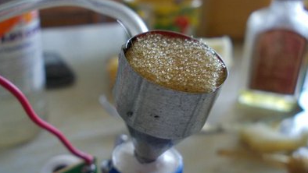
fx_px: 343
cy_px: 114
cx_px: 153
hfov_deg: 48.3
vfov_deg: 28.2
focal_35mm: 42
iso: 200
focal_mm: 5.3
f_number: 3.1
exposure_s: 1/40
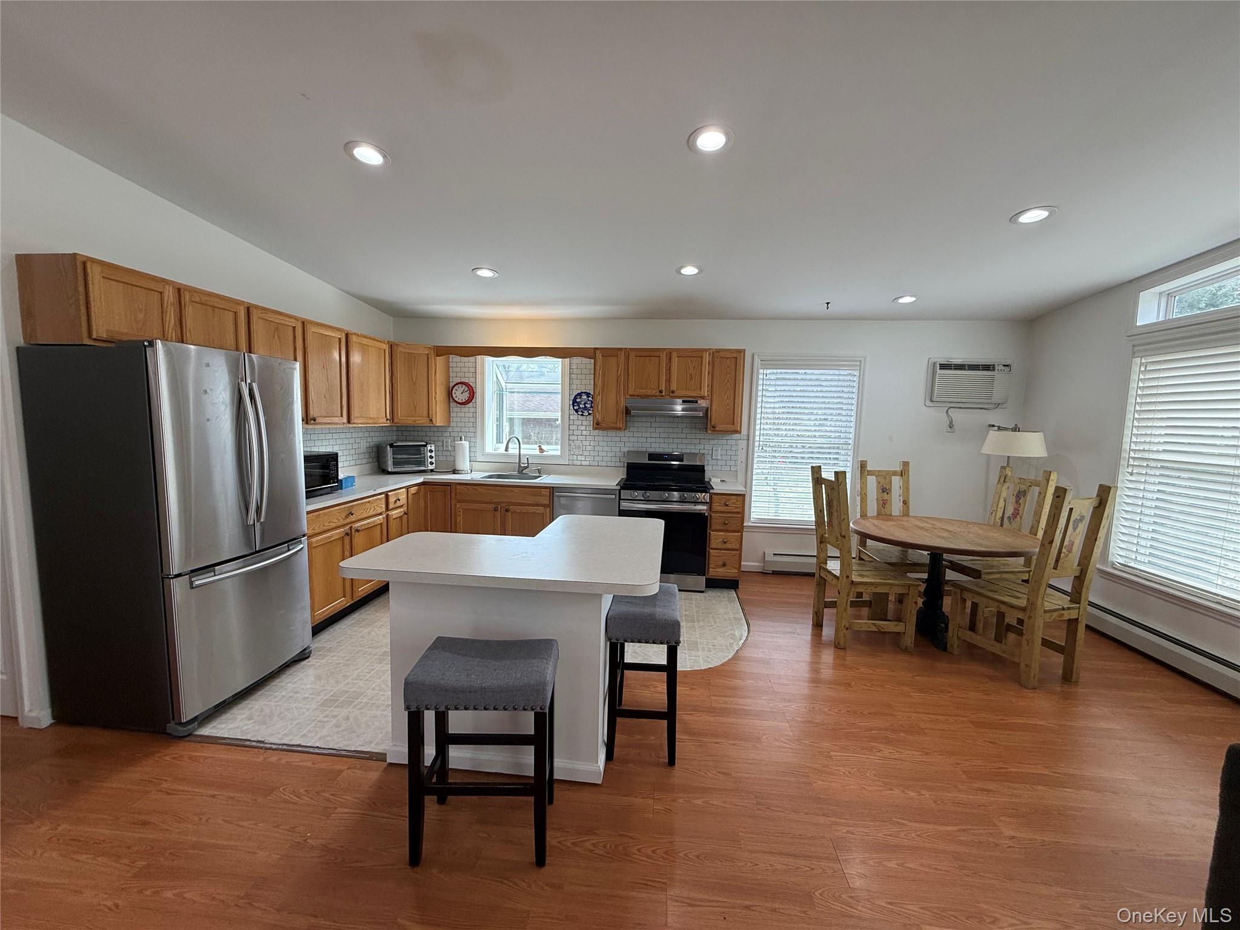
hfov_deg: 102.1
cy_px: 465
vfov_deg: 85.7
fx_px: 502
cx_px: 620
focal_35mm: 14
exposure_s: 1/127
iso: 64
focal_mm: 2.22
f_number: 2.2
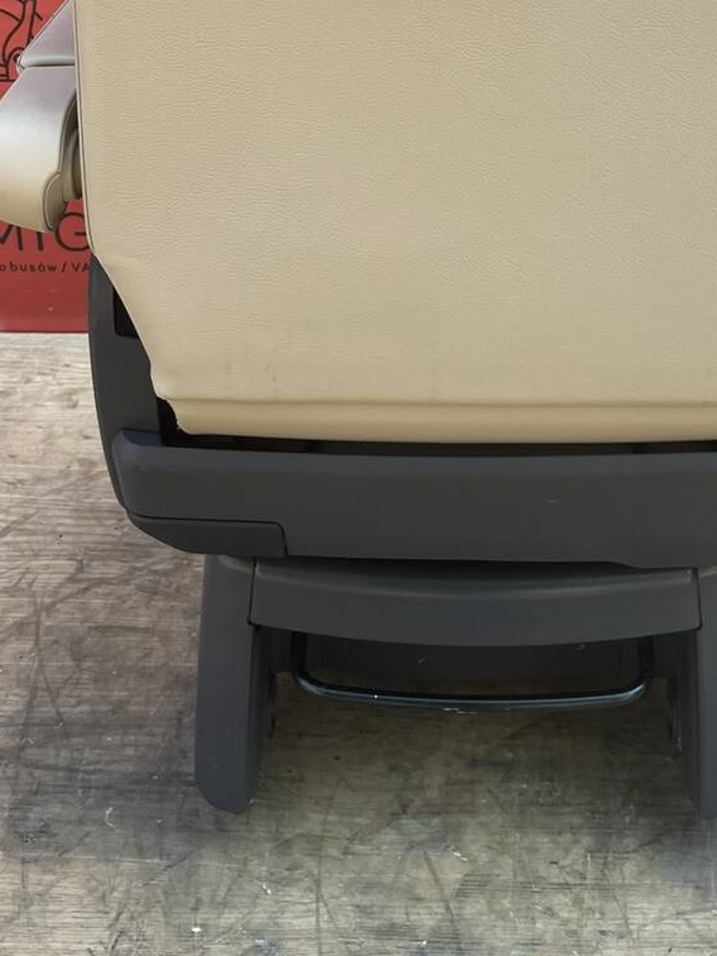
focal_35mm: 55
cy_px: -21
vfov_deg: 32.0
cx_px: 449
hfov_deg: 26.5
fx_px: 1519
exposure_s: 1/326
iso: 50
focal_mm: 5.1
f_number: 1.6
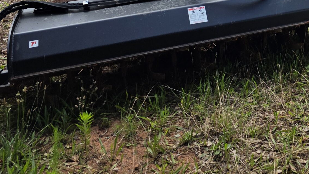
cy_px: -74
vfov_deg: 19.0
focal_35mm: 57
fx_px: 467
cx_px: 289
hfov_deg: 34.2
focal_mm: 6.3
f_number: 1.7
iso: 80
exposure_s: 1/5778
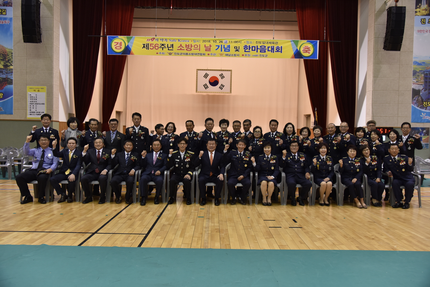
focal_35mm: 30
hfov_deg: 61.9
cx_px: 215
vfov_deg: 43.6
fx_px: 358
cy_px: 144
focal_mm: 30
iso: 800
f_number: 4.5
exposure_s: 1/125
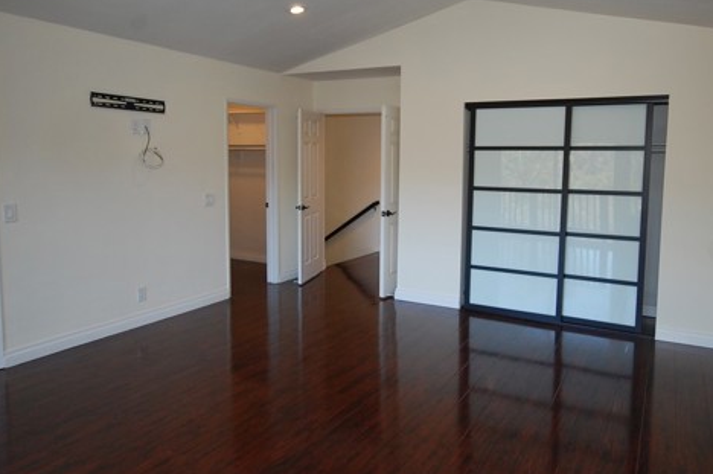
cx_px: 381
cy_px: 203
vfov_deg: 48.2
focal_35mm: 27
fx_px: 528
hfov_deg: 68.0
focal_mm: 13
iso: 400
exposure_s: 1/60
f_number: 4.8
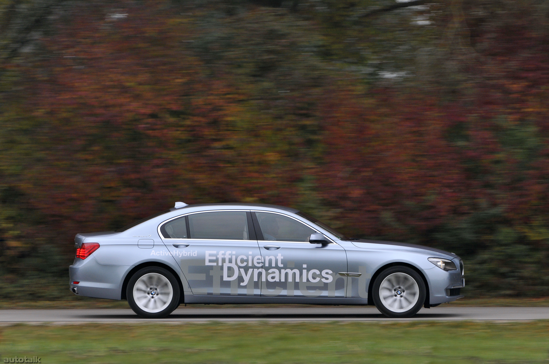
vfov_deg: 3.2
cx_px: 274
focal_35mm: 435
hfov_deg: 4.7
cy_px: 182
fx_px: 6626
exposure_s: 1/100
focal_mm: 290
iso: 400
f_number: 10
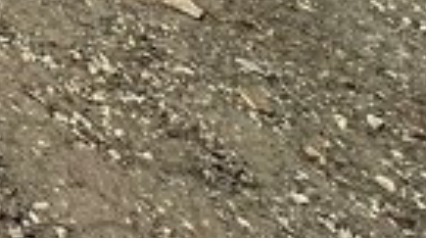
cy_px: -855
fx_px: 1218
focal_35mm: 108
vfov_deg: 6.8
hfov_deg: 11.4
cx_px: -858
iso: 50
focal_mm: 2.22
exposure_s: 1/2747
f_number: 2.2
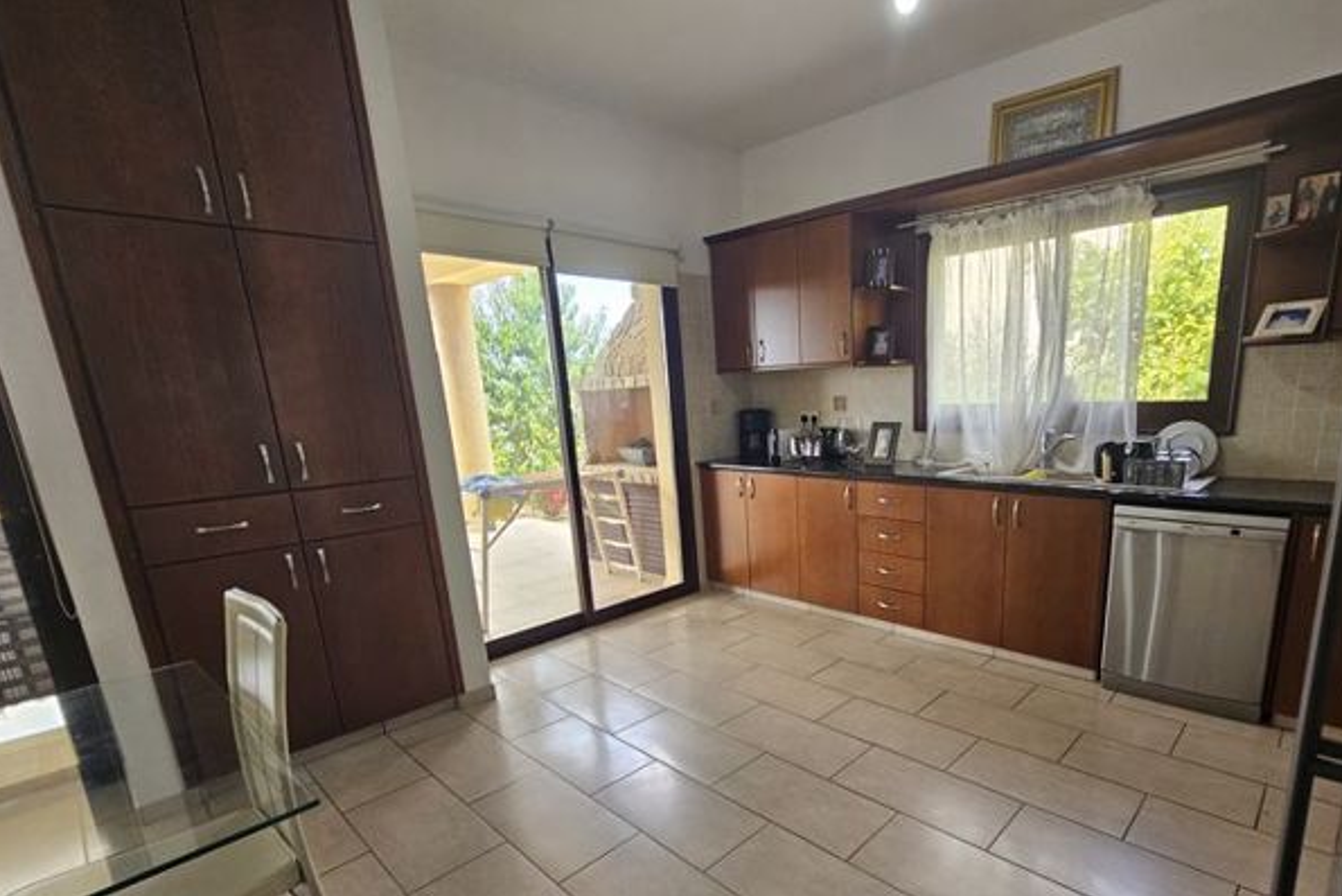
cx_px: 777
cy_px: 555
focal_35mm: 16
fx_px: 597
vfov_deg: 72.6
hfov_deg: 95.9
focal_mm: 2.2
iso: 100
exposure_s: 1/50
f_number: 2.2
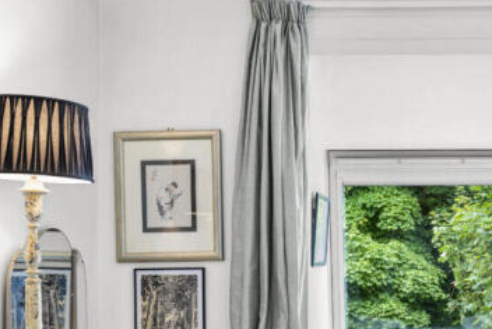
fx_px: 889
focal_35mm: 65
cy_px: 257
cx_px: 432
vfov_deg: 20.7
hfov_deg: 29.8
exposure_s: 1/1.67
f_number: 9
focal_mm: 35
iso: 250
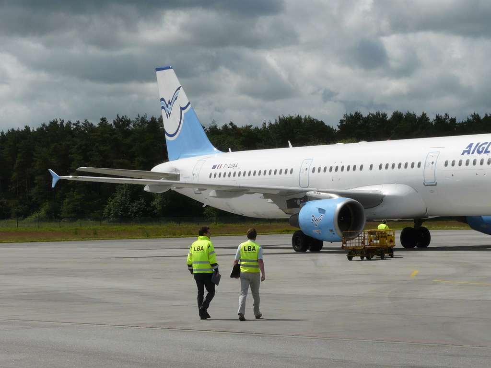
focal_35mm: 94
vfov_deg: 15.7
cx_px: 246
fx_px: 1333
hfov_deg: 20.9
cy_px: 184
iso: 100
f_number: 8
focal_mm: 15.4
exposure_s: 1/400
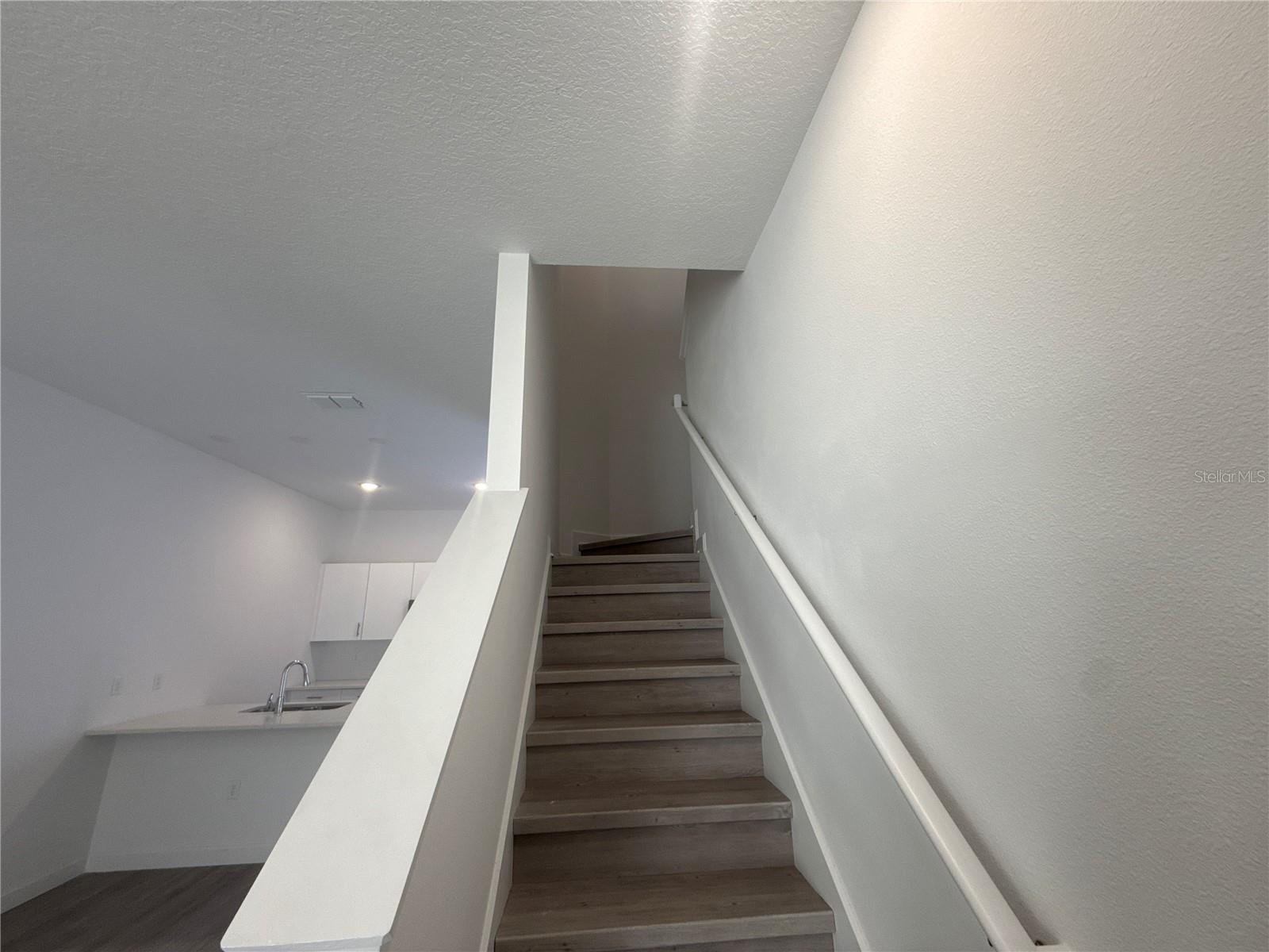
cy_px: 476
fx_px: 513
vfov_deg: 85.7
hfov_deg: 102.1
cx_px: 634
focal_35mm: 14
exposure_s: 1/120
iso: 125
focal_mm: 2.22
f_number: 2.2
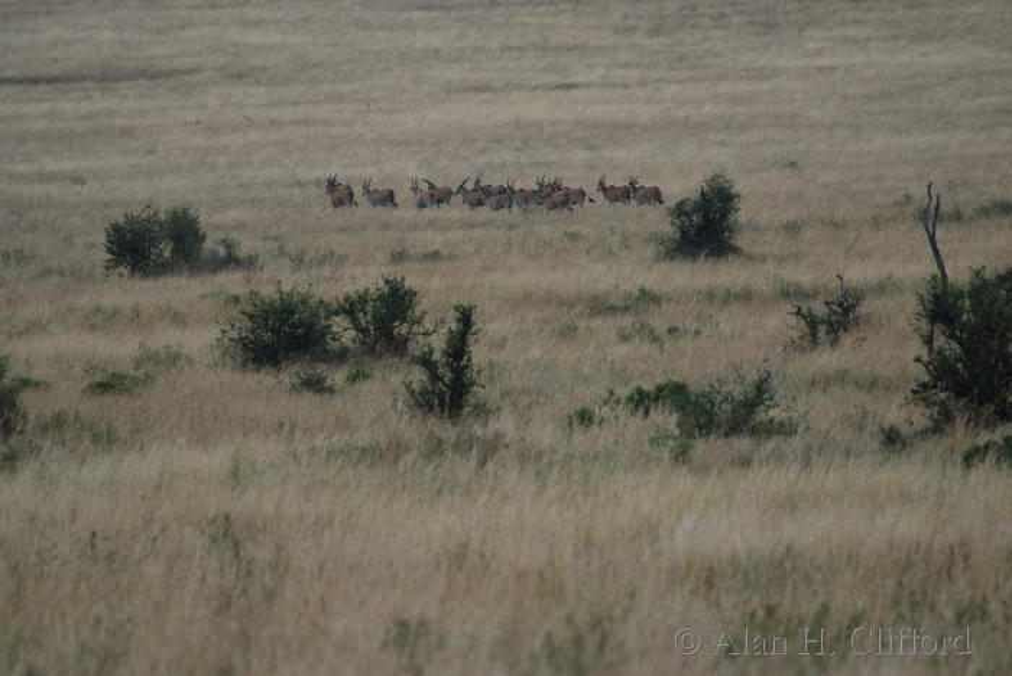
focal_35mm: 600
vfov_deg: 2.3
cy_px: 338
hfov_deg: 3.4
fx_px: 16880
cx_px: 506
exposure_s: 1/160
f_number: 5.6
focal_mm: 400
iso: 100
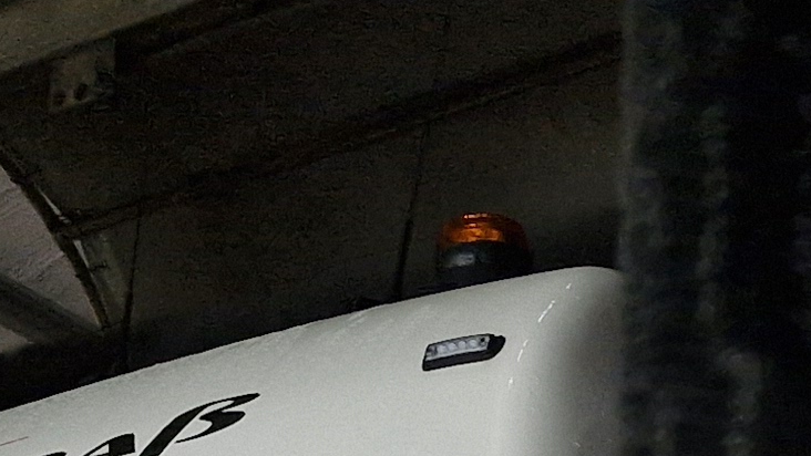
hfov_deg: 15.4
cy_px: 1606
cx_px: 789
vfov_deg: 7.3
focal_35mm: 137
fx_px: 2947
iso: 50
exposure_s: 1/180
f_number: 1.8
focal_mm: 5.54
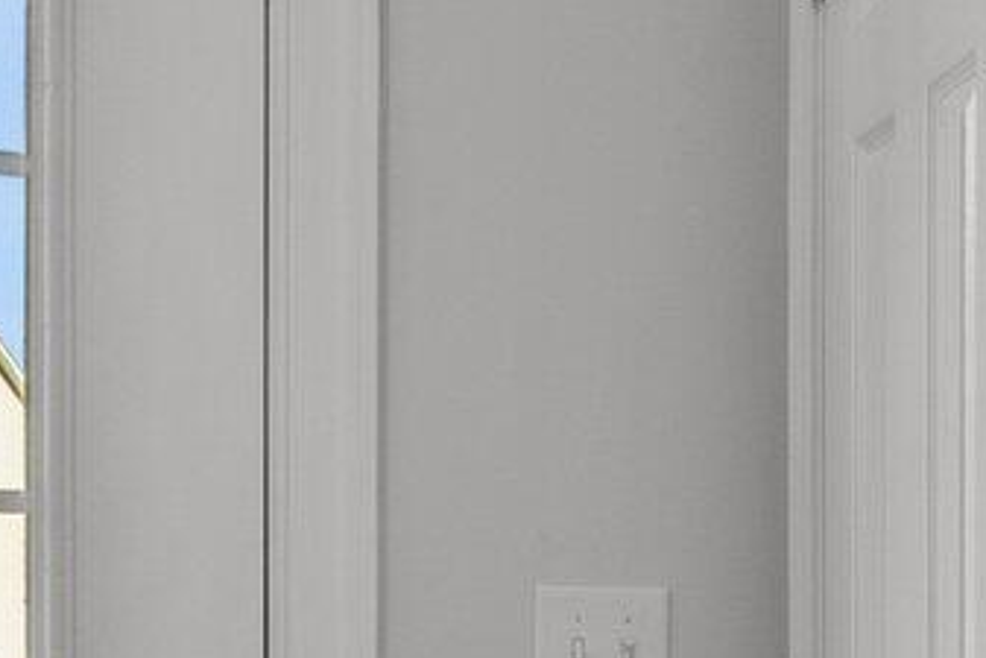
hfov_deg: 21.3
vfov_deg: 15.7
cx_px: 1337
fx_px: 2329
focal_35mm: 85
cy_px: 677
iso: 640
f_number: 7.1
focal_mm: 14
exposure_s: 1/40
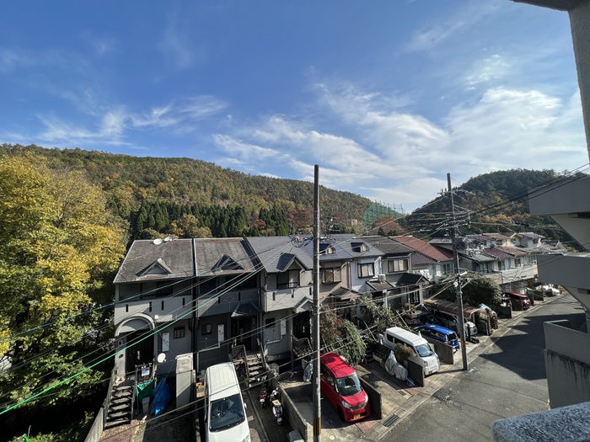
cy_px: 221
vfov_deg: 89.9
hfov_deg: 106.2
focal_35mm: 13
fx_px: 222
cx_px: 295
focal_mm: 1.57
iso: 32
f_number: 1.8
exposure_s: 1/1393
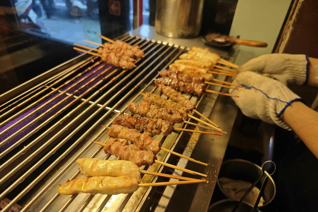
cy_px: 118
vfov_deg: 53.0
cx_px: 159
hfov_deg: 73.8
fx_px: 212
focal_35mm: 24
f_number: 1.63
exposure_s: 1/120
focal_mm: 8.72
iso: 640
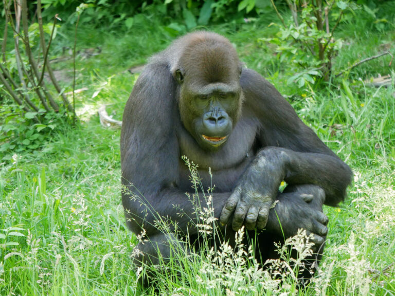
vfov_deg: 5.0
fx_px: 3423
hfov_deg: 6.6
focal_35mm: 300
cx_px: 198
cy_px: 148
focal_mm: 150
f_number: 4.5
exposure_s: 1/320
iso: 1600
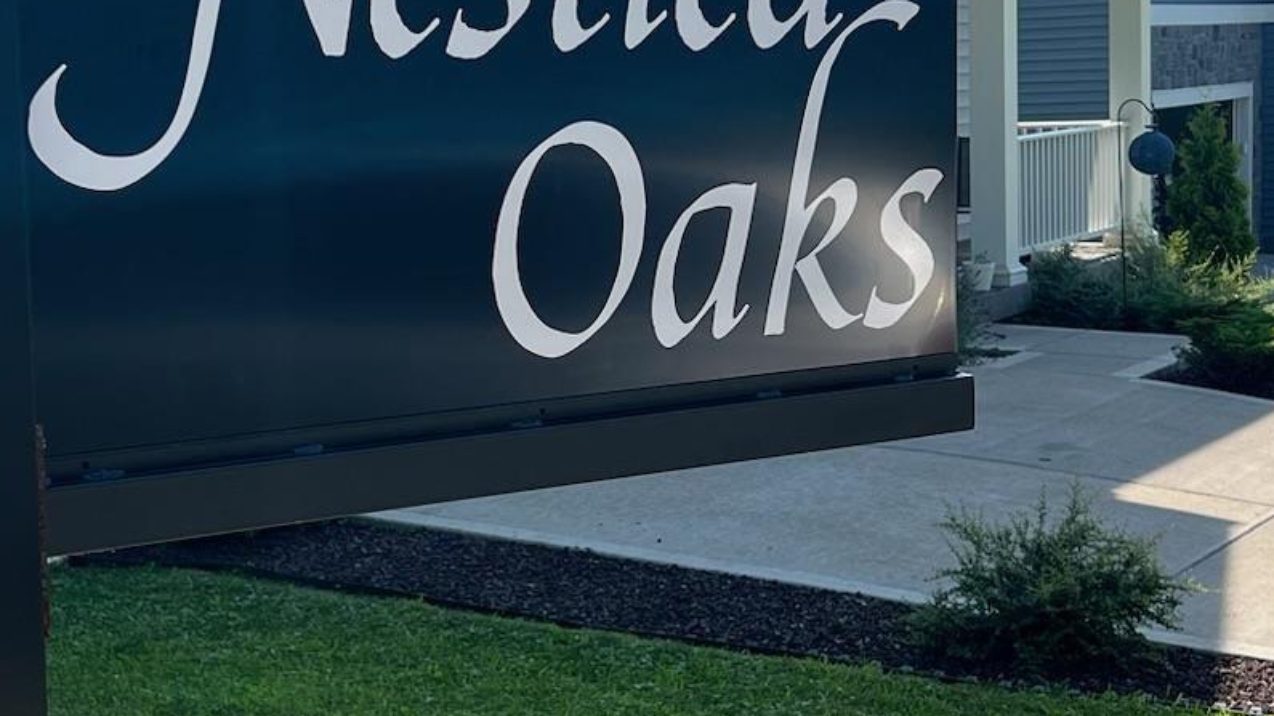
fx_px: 2466
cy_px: 314
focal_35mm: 73
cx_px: 423
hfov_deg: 28.8
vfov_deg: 16.5
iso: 50
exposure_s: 1/1621
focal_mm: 5.7
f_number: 1.5
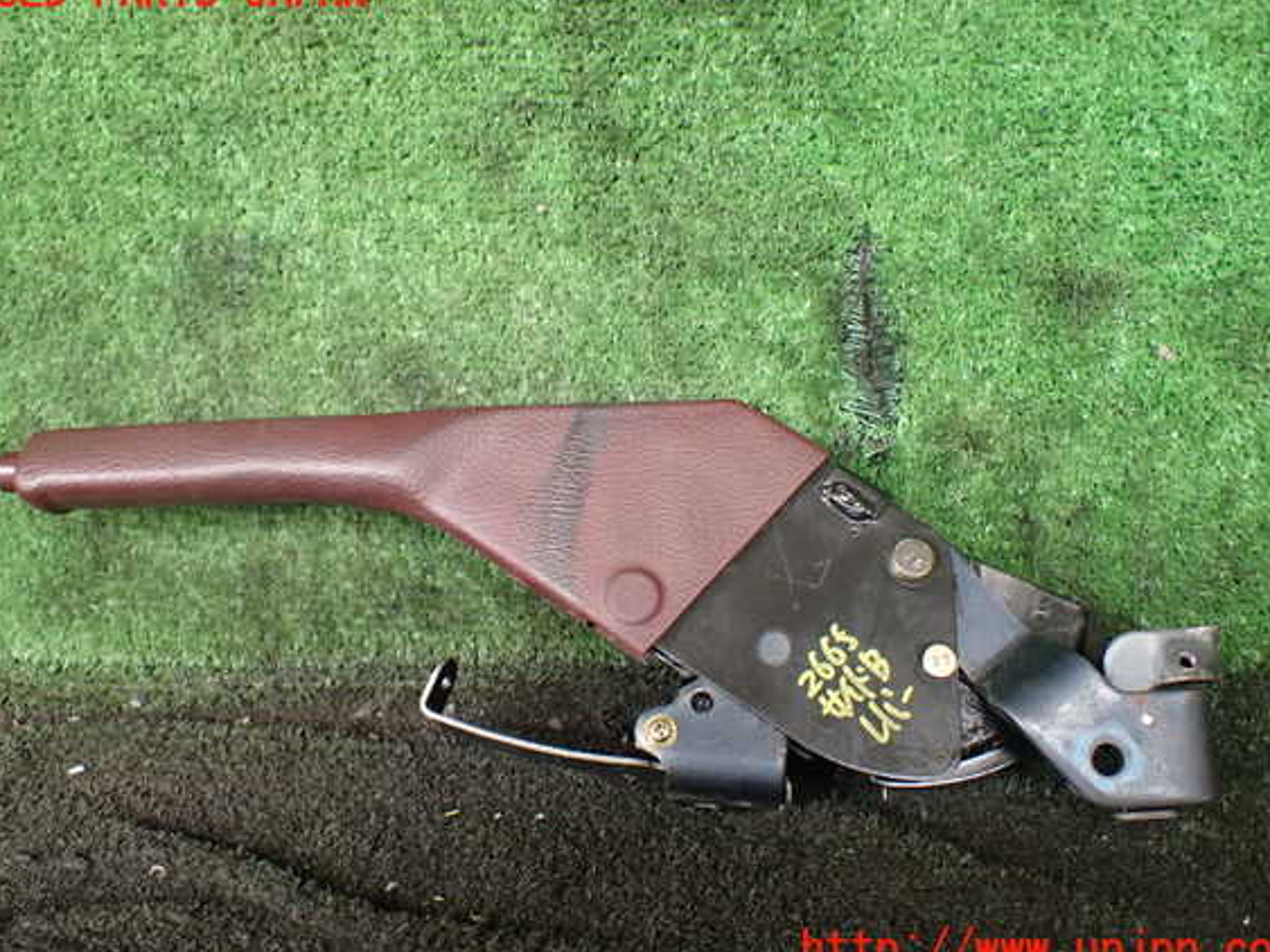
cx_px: 634
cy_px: 471
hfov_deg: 56.8
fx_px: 1174
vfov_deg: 44.1
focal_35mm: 32
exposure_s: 1/125
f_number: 2.3
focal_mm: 5.4
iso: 400
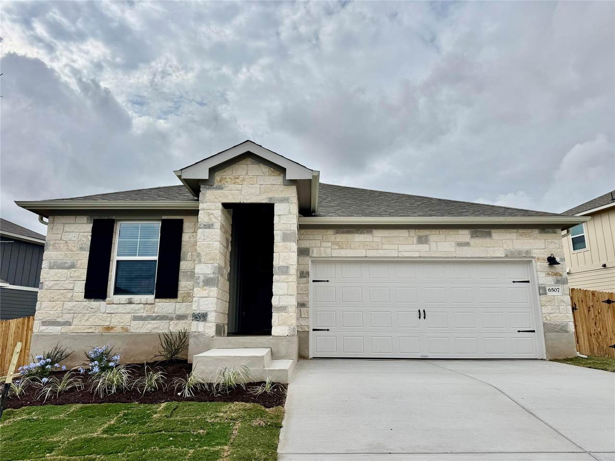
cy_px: 230
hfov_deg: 71.6
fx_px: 426
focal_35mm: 24
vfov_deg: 56.8
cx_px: 308
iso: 80
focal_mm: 6.76
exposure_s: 1/12346
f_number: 1.78
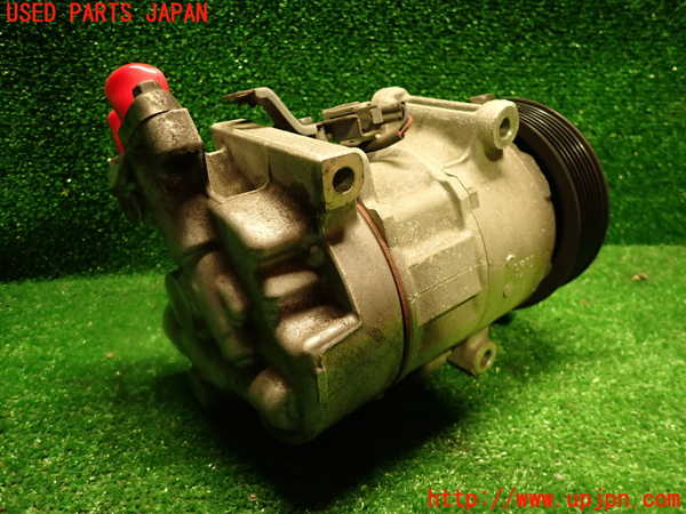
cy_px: 257
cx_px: 343
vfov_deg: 54.9
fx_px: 495
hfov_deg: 69.4
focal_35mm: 25
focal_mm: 4.5
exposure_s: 1/30
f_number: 2
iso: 500
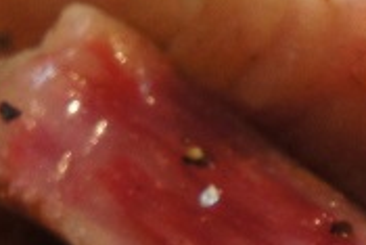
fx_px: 4310
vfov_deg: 3.2
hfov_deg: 4.9
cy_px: 440
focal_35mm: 424
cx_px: 268
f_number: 5.6
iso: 1600
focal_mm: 55
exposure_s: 1/40
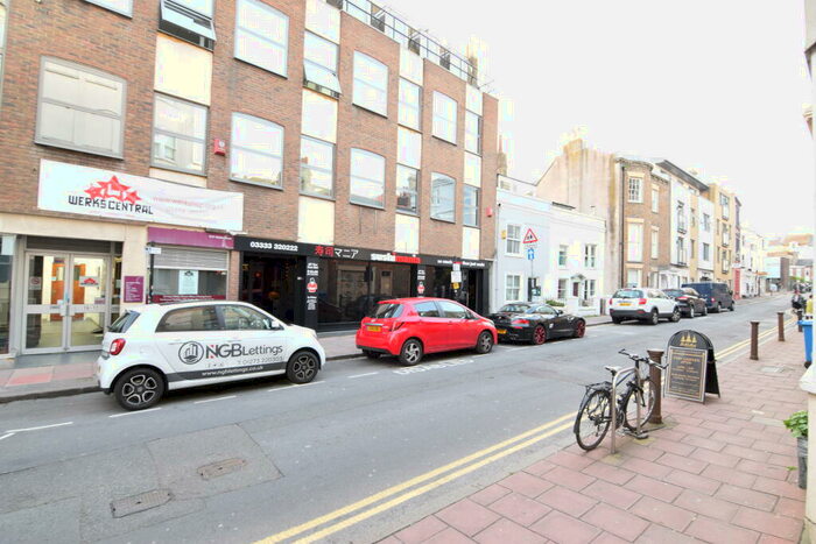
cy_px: 272
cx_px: 408
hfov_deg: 95.0
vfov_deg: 72.1
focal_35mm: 16
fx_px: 374
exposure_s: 1/4
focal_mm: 11
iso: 100
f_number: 6.3
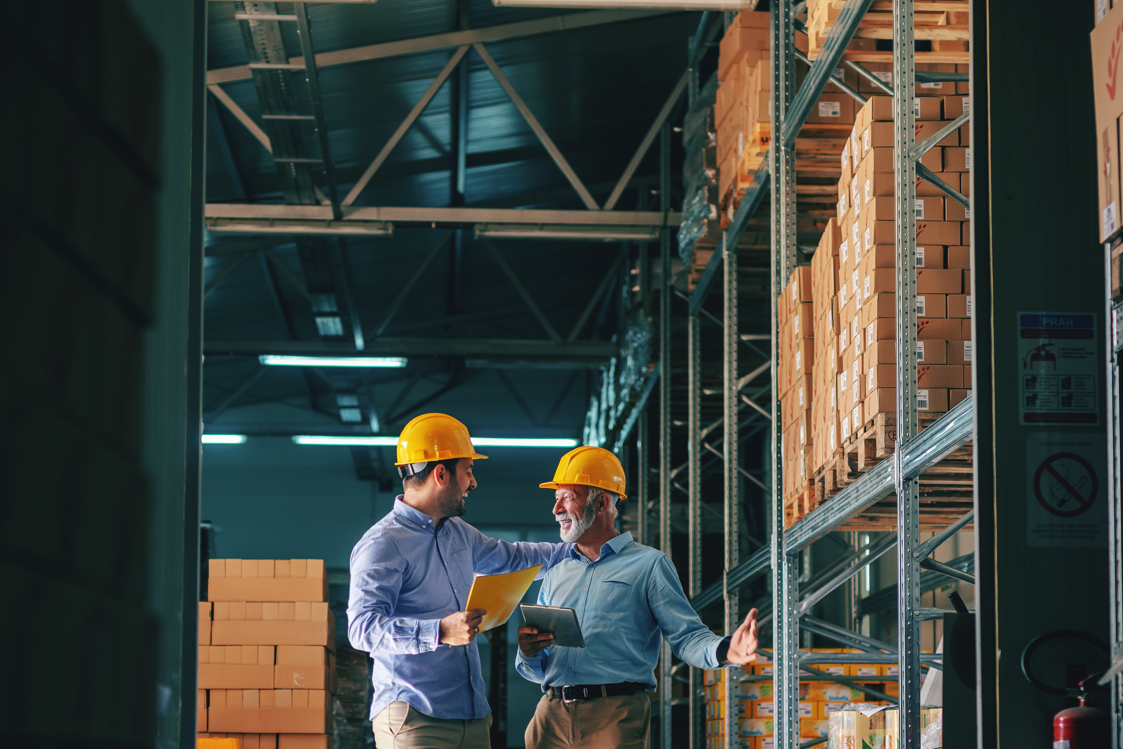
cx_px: 579
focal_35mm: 79
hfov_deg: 25.7
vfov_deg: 17.2
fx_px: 2465
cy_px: 555
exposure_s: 1/400
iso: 320
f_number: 2
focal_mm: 50
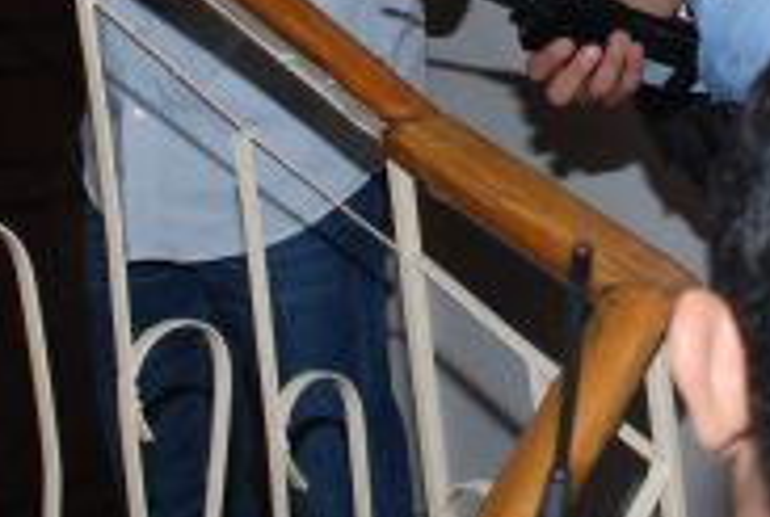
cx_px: 602
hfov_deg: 19.2
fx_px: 2251
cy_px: -92
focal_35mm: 105
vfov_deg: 12.8
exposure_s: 1/60
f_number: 7.1
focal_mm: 20
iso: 1000
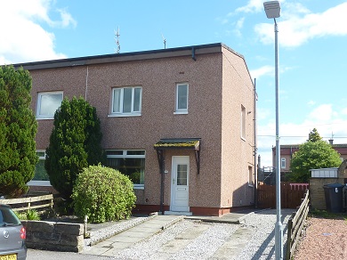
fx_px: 381
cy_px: 130
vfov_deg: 37.7
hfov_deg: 49.0
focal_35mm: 38
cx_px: 174
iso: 80
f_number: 4
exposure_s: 1/320
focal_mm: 4.4
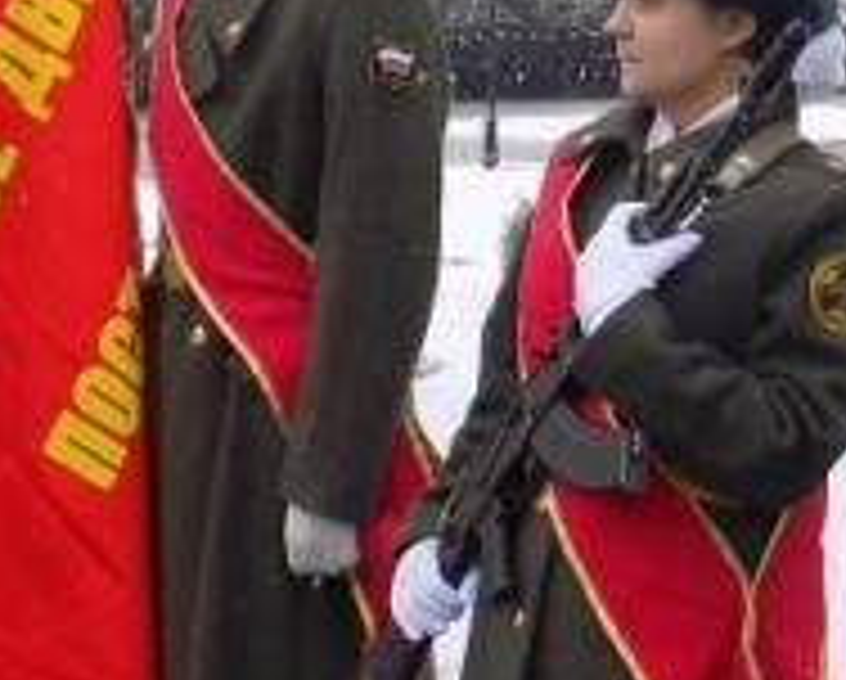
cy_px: 374
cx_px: 392
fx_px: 3059
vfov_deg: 12.7
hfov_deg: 15.7
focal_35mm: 122
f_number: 3.1
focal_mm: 4
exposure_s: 1/100
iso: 80
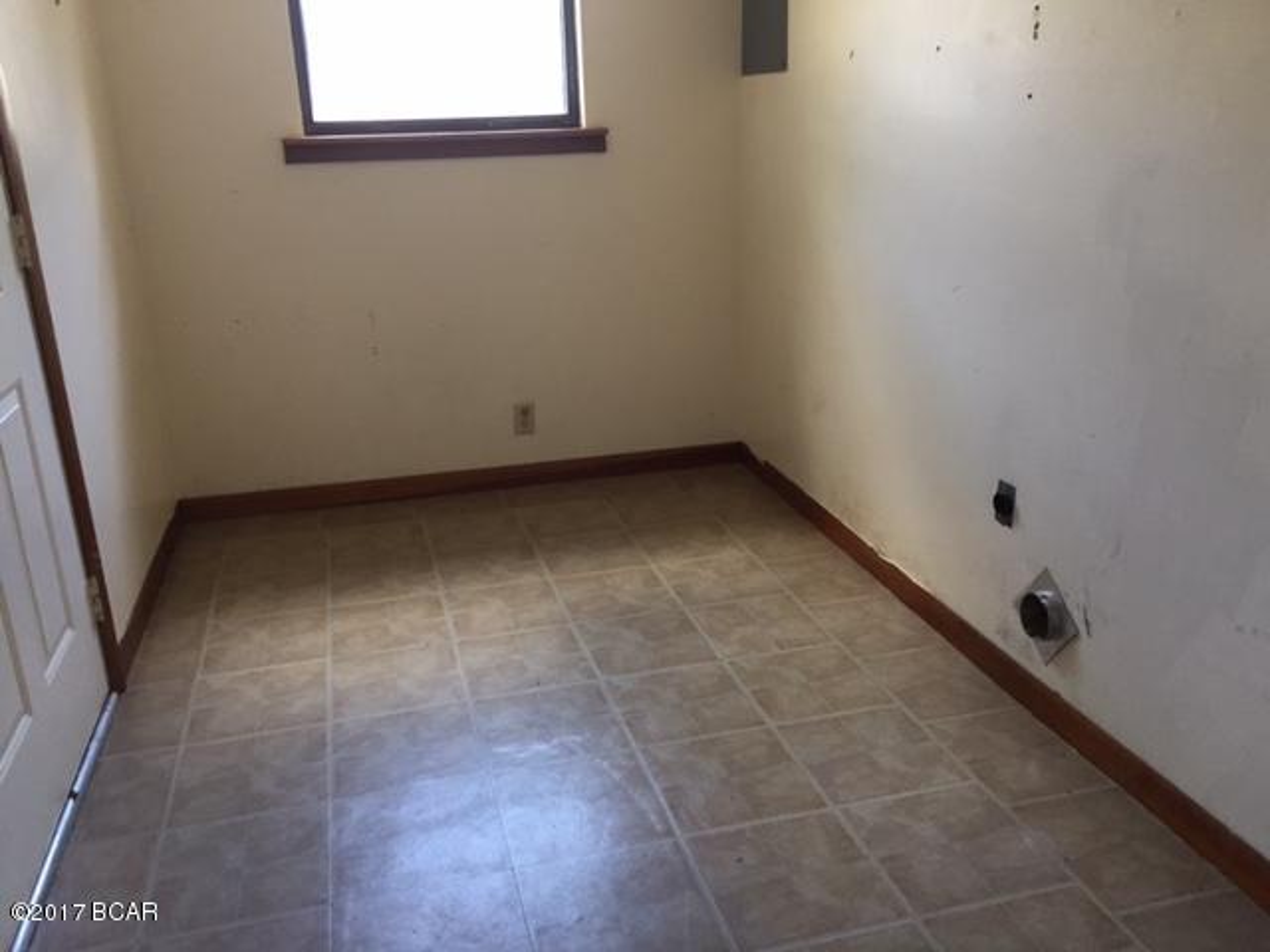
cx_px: 635
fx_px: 1064
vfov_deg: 48.2
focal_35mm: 29
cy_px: 476
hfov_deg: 61.7
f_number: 2.2
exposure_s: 1/30
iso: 125
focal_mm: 4.15
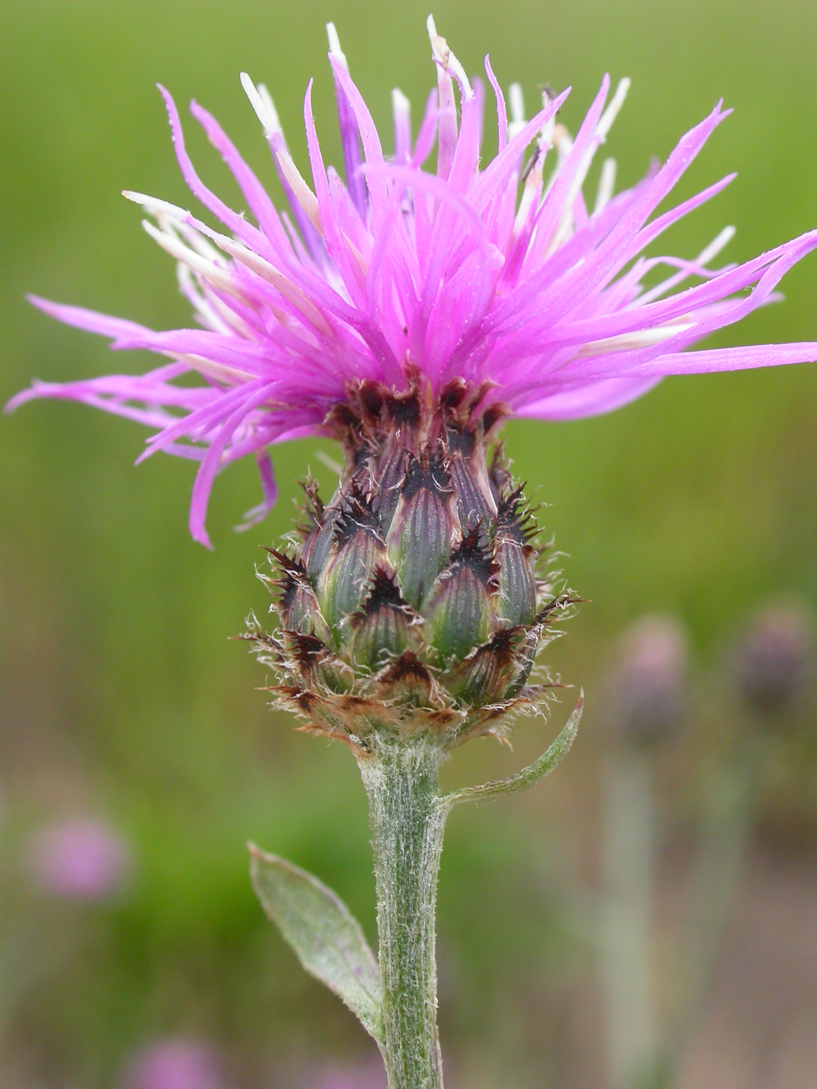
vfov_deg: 25.0
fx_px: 2455
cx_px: 408
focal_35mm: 78
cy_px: 544
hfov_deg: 18.9
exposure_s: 1/73.6
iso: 100
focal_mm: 16.2
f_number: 5.6
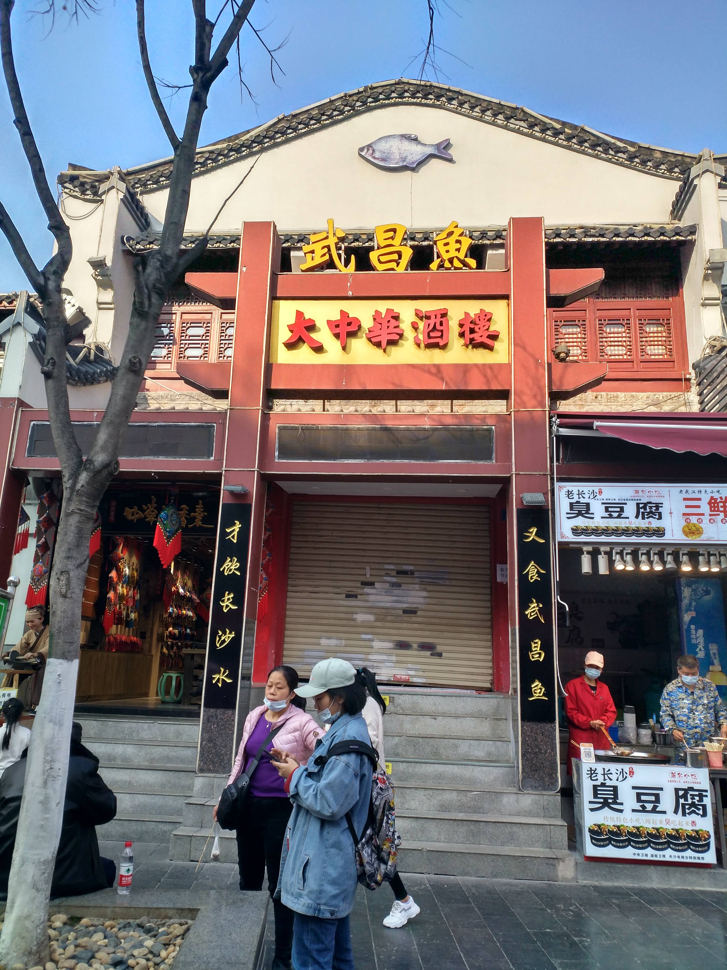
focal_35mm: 27
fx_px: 756
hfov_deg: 51.4
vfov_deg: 65.3
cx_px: 364
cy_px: 485
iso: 100
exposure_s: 1/476
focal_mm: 4.73
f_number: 2.2
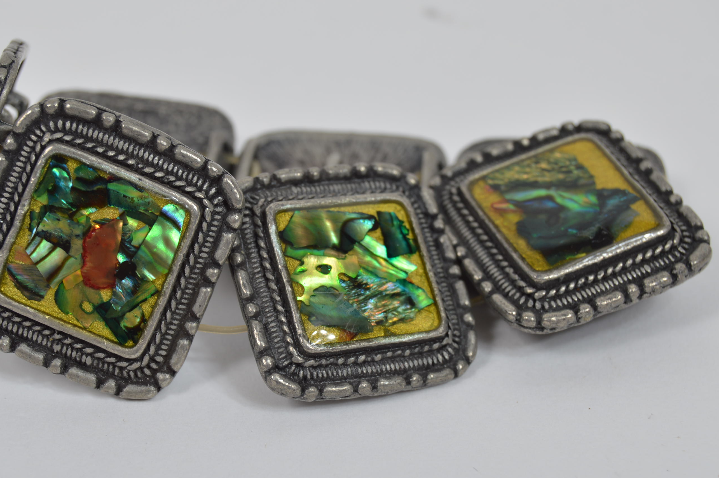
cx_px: 312
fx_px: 1927
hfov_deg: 21.1
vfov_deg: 14.1
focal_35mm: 97
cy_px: 249
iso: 100
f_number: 9
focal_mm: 55
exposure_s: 1/125
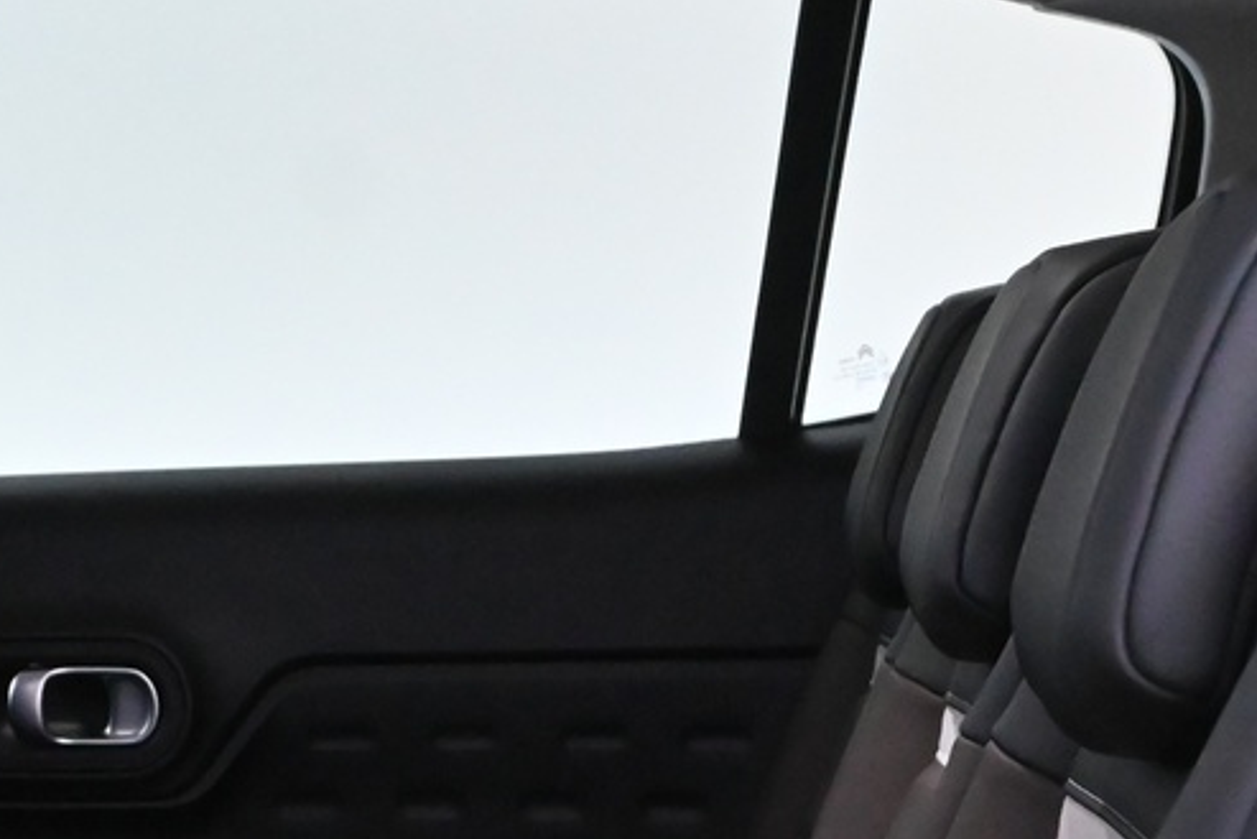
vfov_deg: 13.7
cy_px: 1285
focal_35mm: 94
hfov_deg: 21.3
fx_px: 3270
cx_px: 150
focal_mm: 19
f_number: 5.6
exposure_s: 1/25
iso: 6400
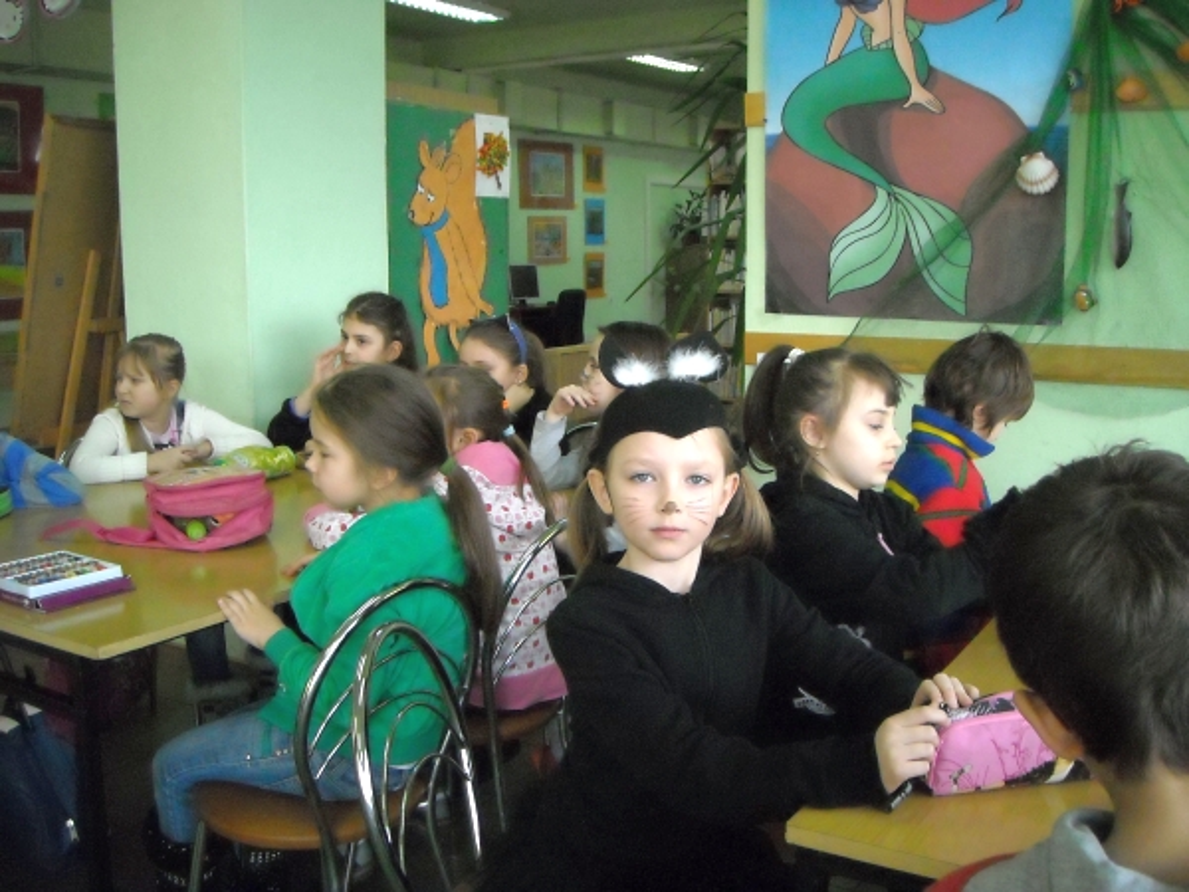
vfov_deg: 40.7
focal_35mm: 35
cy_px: 446
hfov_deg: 52.6
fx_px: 1202
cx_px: 594
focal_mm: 5.7
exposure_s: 1/201
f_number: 2.8
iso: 616
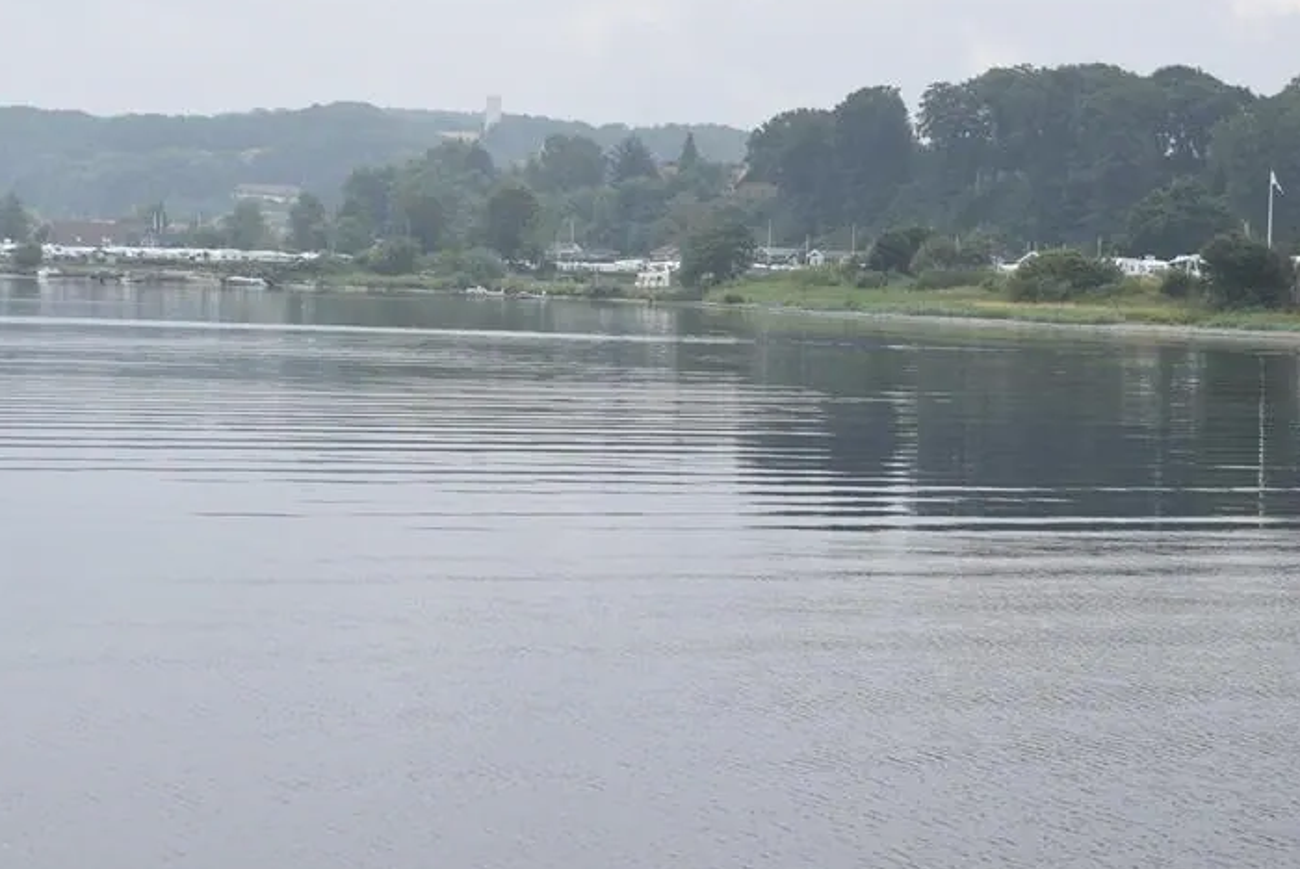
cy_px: 271
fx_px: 3506
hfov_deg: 21.0
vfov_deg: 14.1
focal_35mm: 97
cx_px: 685
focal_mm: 42
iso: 200
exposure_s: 1/320
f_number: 9
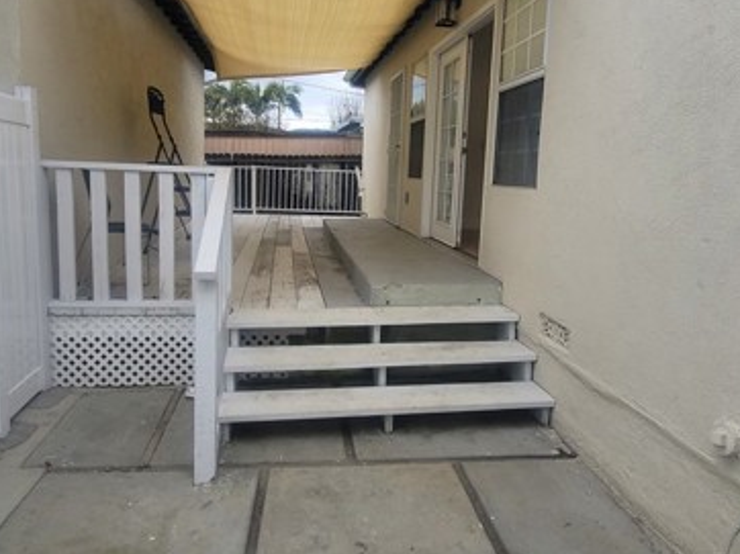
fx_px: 491
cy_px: 233
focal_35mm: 23
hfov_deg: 74.0
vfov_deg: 58.5
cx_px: 370
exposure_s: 1/328
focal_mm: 2.2
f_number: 2.2
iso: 64
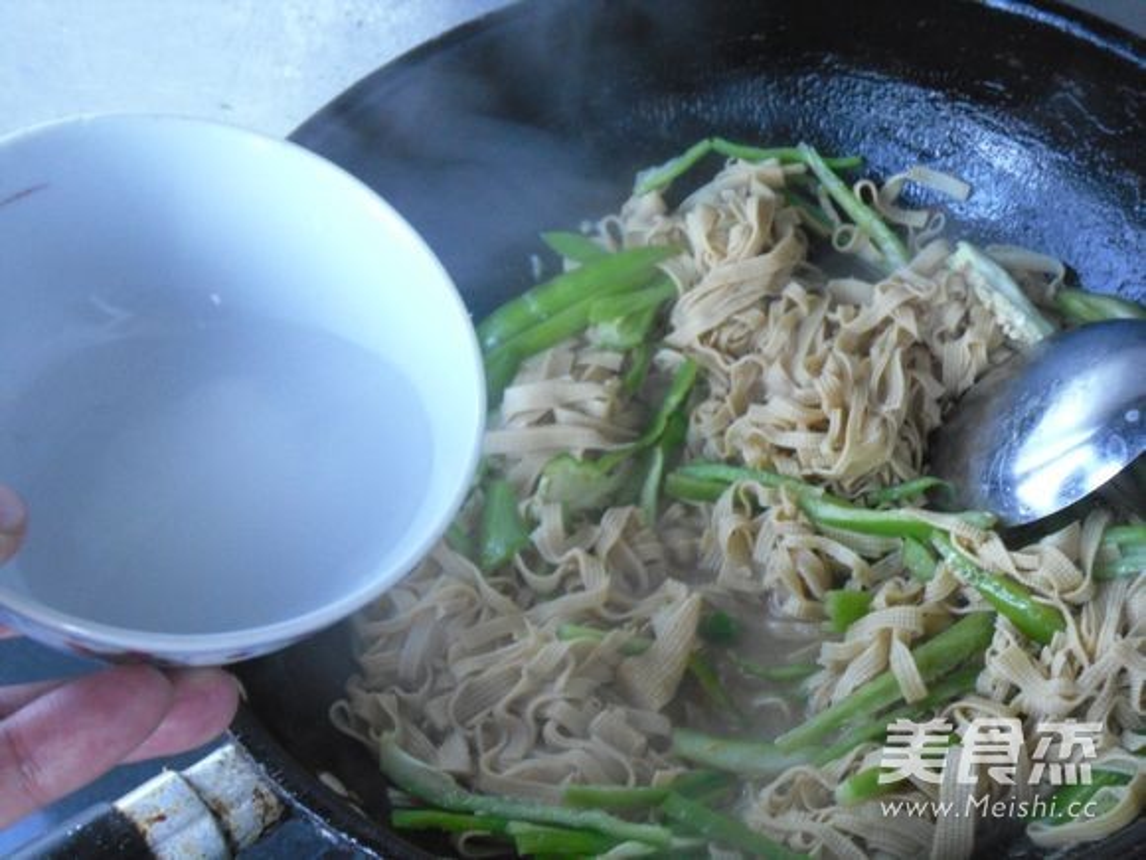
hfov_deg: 32.7
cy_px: 430
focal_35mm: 59
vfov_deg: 24.8
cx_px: 573
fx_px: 1953
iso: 400
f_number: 5.3
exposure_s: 1/22
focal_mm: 10.55
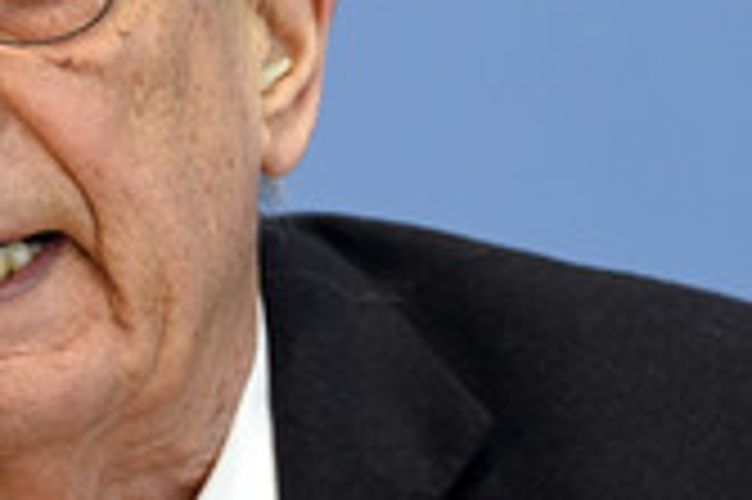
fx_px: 10726
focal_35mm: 514
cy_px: 113
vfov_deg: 2.7
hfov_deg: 4.0
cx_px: 43
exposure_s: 1/640
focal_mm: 190
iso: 3200
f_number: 5.6
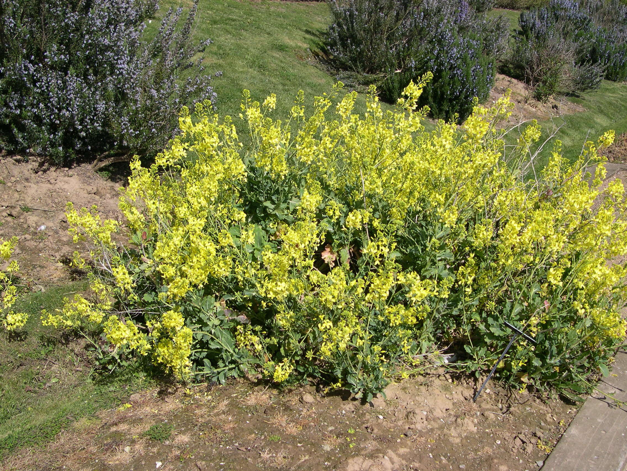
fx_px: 688
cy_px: 236
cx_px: 314
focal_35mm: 38
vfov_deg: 37.7
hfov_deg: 49.0
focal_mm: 8
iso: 100
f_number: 7.6
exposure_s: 1/220
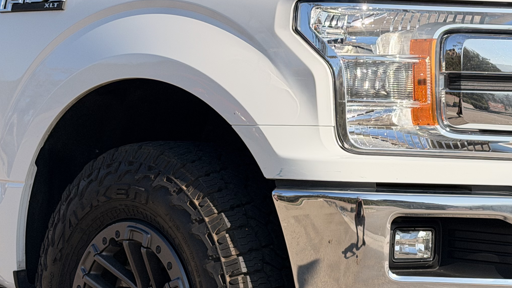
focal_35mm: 104
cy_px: 124
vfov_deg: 11.6
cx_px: 314
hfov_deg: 20.5
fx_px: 1412
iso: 64
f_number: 1.78
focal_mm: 6.76
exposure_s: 1/5208
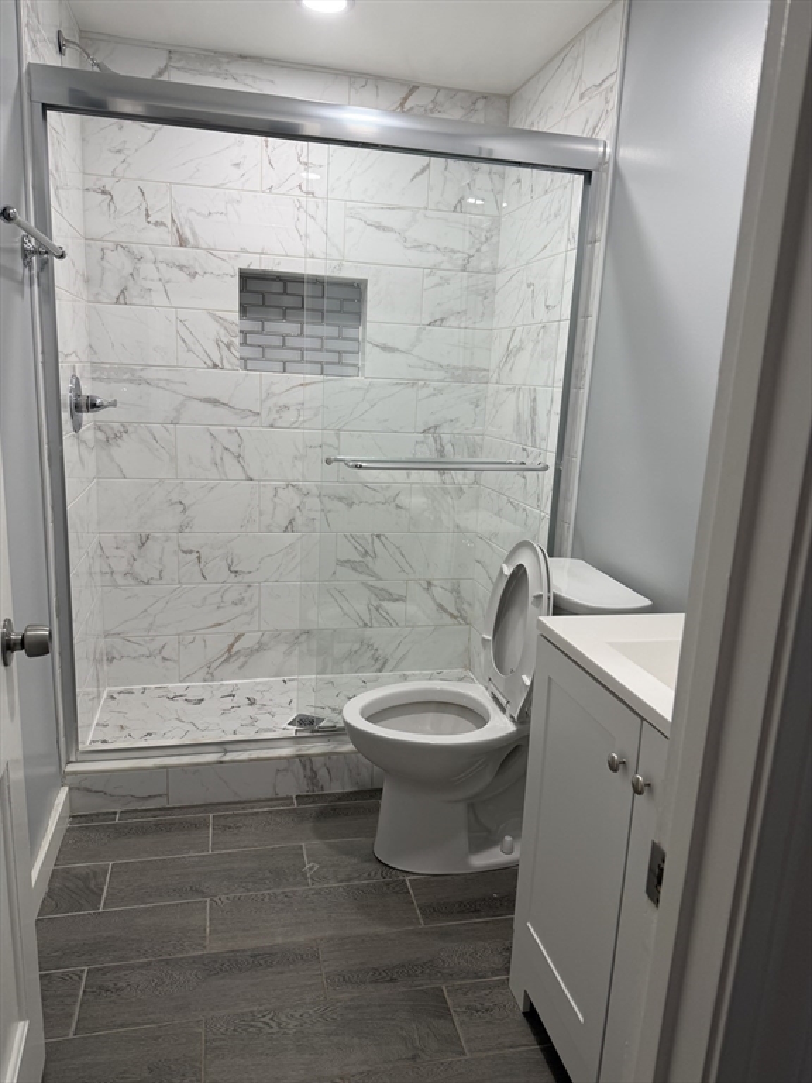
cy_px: 542
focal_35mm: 24
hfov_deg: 56.8
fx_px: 751
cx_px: 406
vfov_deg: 71.6
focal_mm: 6.76
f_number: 1.78
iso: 100
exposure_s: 1/120
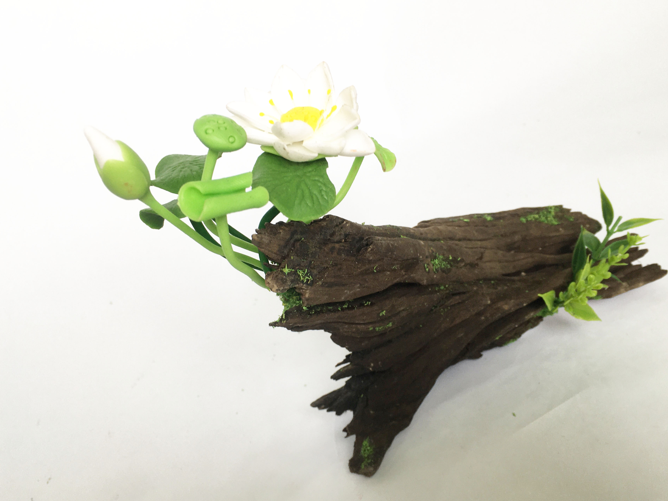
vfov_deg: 41.8
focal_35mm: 34
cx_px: 354
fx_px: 656
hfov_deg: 53.9
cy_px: 263
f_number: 2.2
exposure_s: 1/50
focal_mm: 4.15
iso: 25
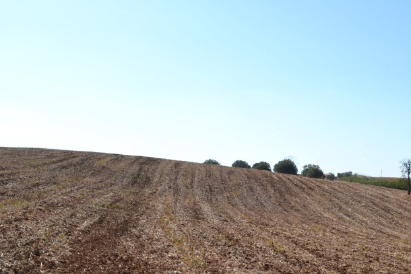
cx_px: 298
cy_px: 254
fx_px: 582
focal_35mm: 51
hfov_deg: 38.1
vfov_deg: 25.5
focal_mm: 18
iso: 100
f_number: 10
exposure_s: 1/200
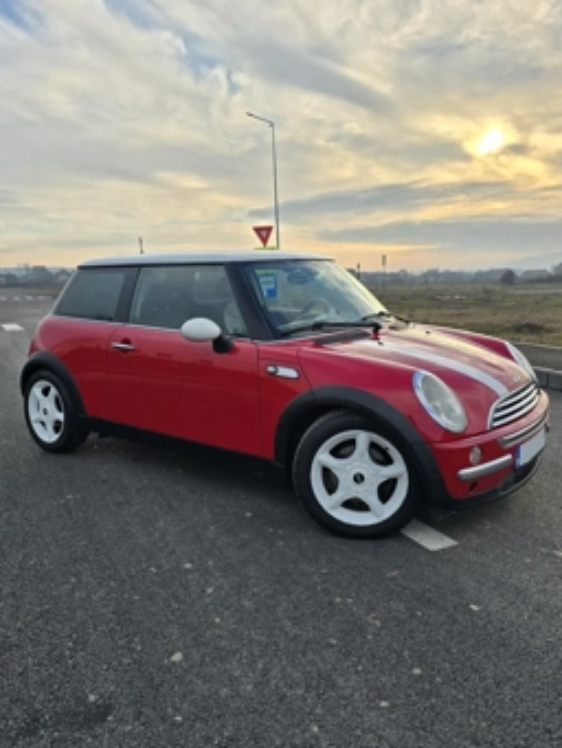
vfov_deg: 65.1
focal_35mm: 27
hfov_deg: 51.4
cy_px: 331
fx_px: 584
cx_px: 272
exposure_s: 1/625
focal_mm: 6.3
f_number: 1.7
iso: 12
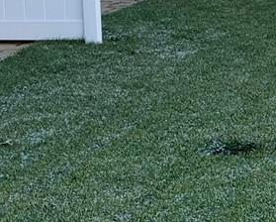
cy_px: 175
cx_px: 285
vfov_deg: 8.3
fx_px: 1521
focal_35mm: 186
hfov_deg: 10.3
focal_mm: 4.25
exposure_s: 1/711
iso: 25
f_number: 1.8
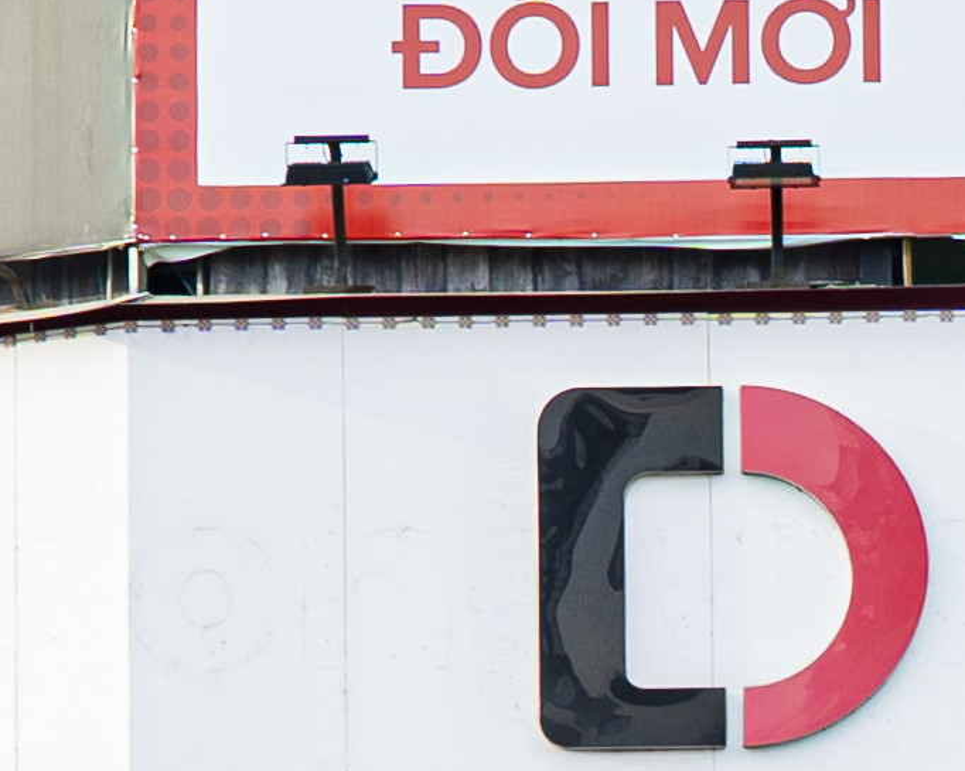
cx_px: 690
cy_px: 685
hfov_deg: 8.3
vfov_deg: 6.6
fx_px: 6652
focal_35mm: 233
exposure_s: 1/100
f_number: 5
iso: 100
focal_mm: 29
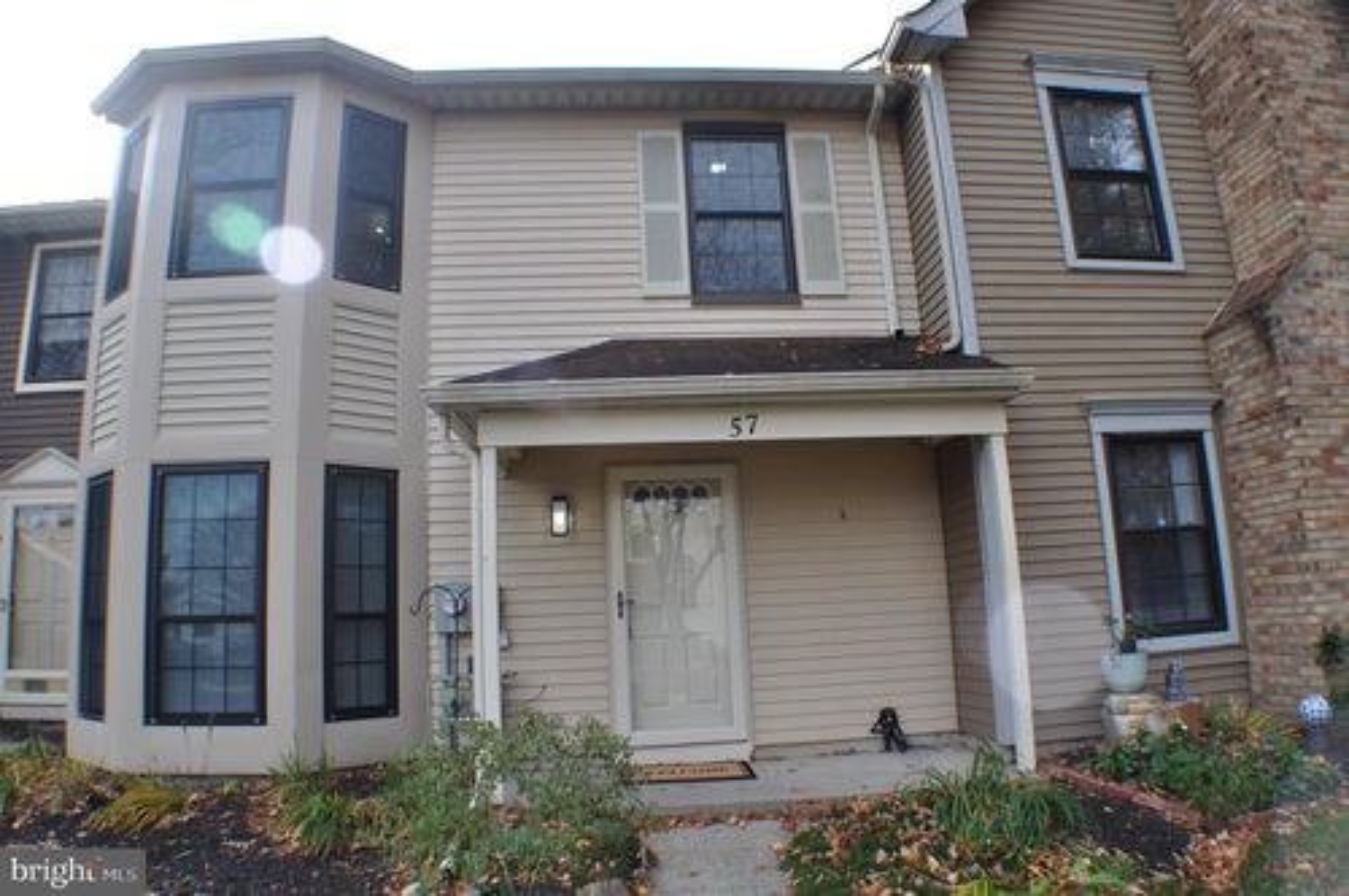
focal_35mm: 30
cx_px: 674
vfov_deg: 43.5
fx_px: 1123
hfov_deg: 62.0
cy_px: 448
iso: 200
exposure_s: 1/160
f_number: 6.3
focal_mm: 20
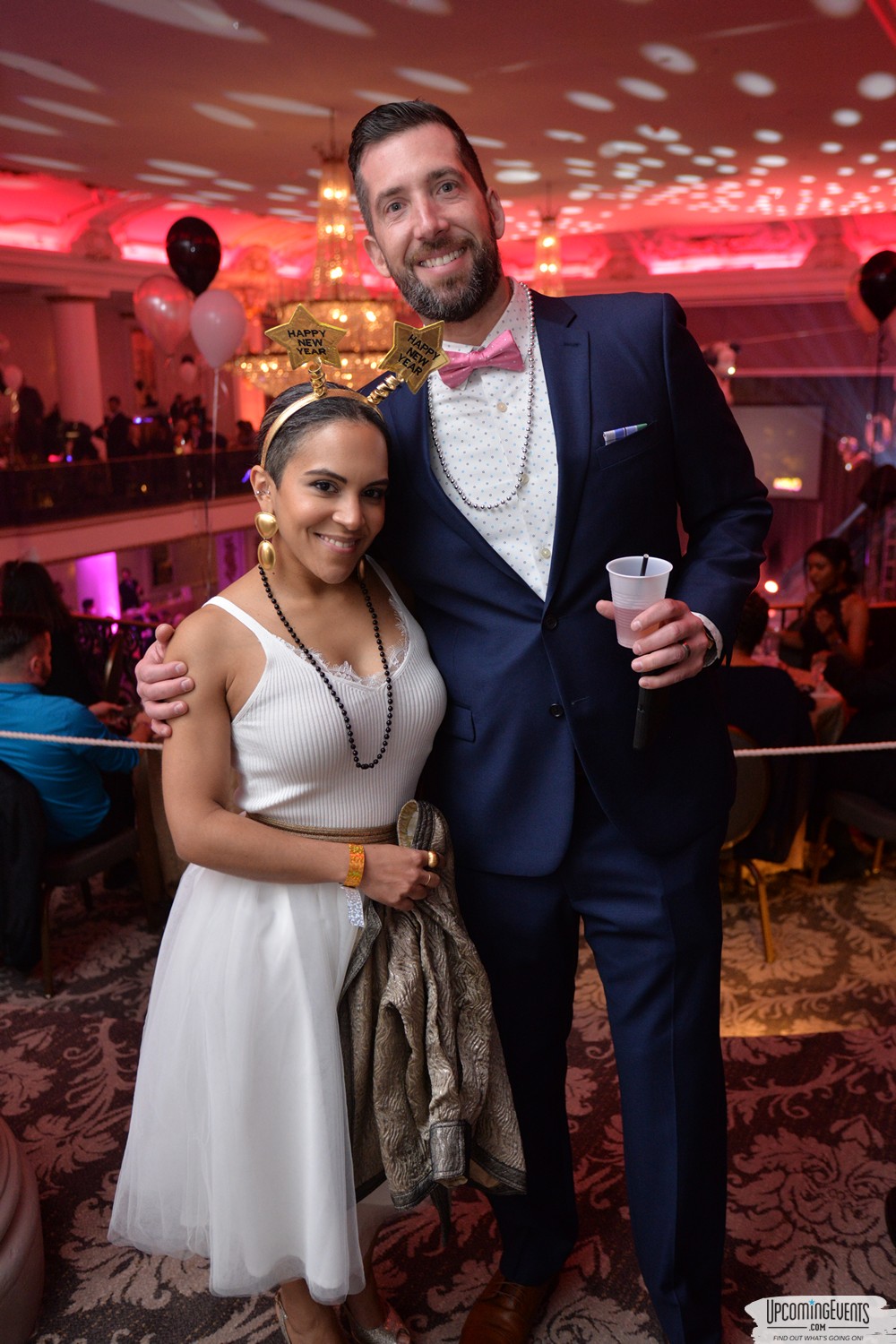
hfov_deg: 41.1
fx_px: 1195
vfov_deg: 58.7
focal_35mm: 32
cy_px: 672
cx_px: 448
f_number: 4
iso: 2000
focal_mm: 32
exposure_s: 1/40
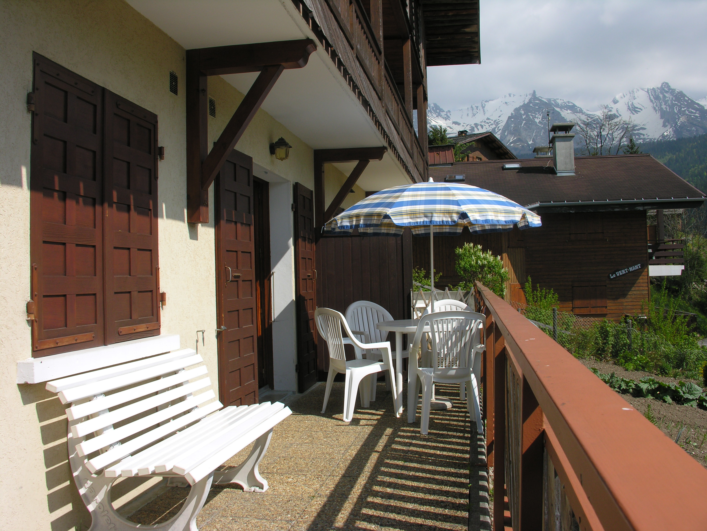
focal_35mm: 35
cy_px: 266
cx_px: 354
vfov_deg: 40.7
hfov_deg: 52.6
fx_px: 715
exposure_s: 1/270
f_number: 6.3
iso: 50
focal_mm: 8.9
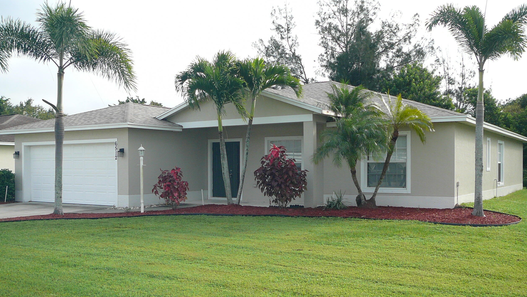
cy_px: 180
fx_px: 545
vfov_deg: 30.3
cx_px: 262
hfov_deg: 51.6
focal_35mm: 39
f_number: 2.8
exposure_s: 1/400
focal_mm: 5.2
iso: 80
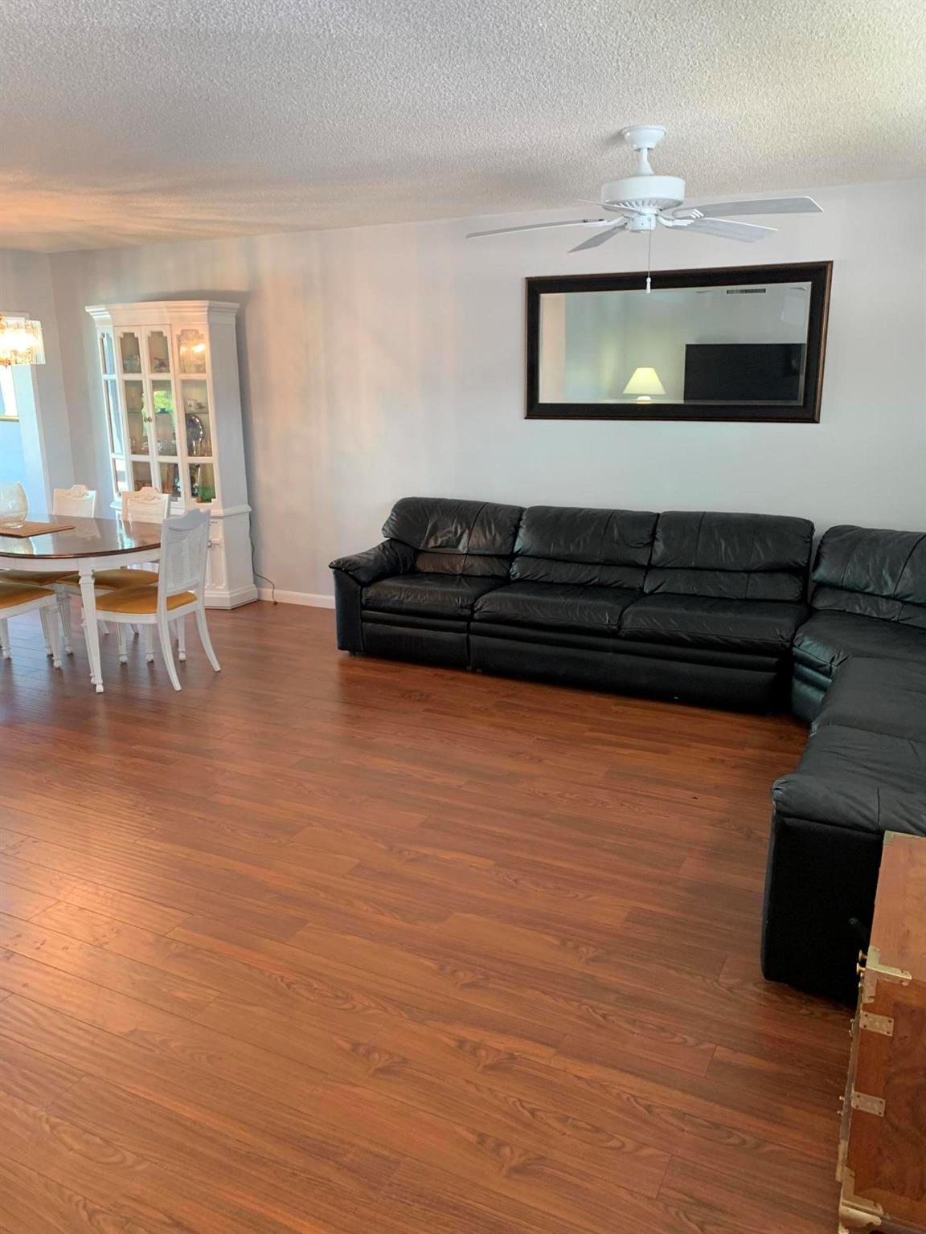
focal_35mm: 26
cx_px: 463
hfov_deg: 53.1
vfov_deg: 67.3
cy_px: 617
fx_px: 927
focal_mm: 4.25
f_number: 1.8
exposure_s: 1/60
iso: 100
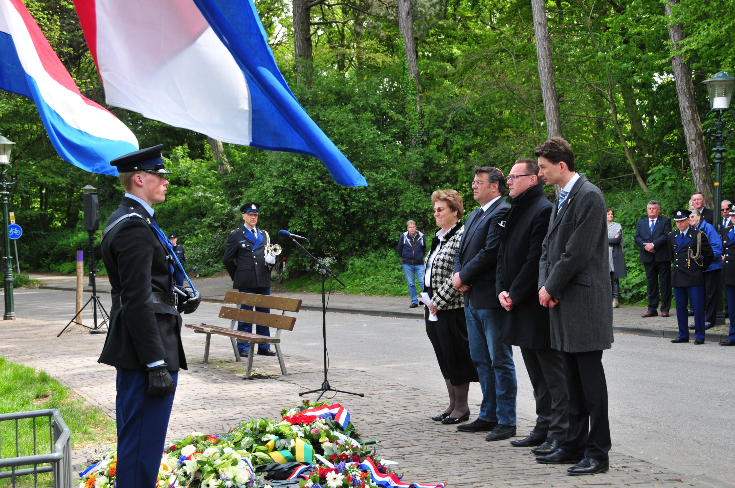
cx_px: 368
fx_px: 1162
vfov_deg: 23.7
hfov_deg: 35.1
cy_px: 244
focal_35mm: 57
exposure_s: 1/400
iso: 500
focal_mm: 38
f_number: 6.3
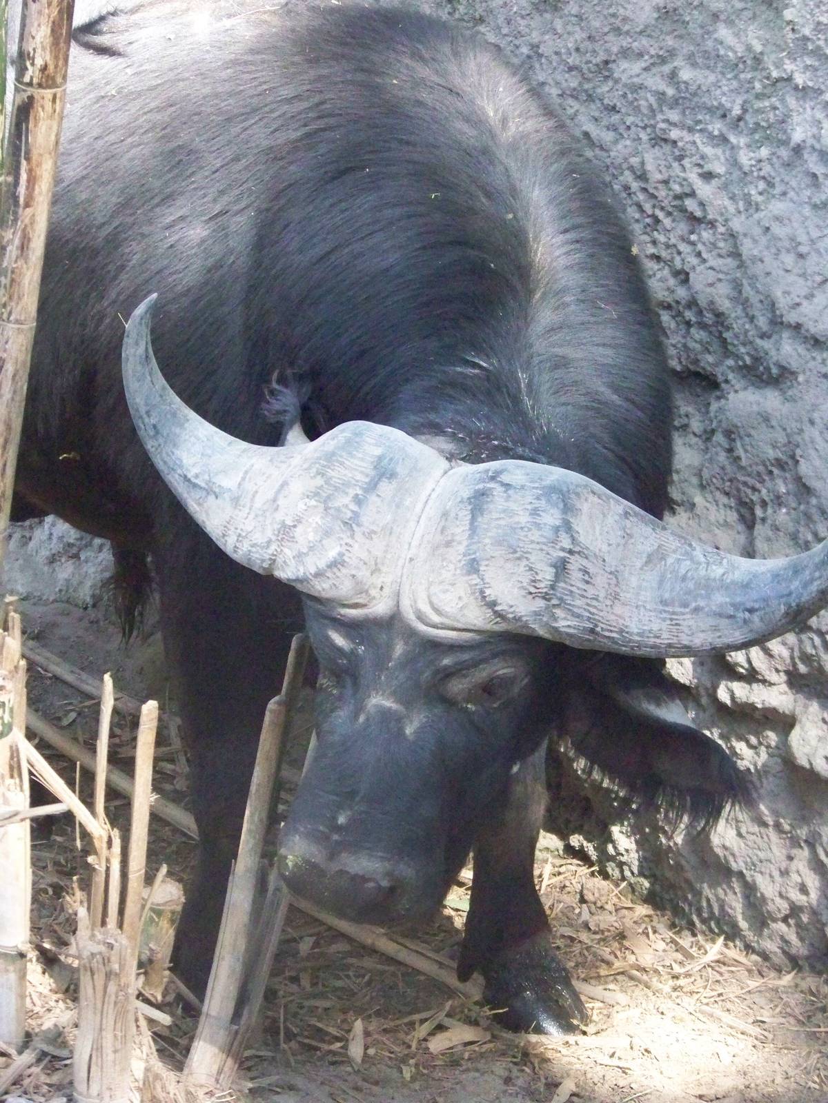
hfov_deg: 10.8
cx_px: 414
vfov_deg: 14.4
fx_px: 4369
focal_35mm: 137
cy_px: 552
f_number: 3.2
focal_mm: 22.2
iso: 1000
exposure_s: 1/500
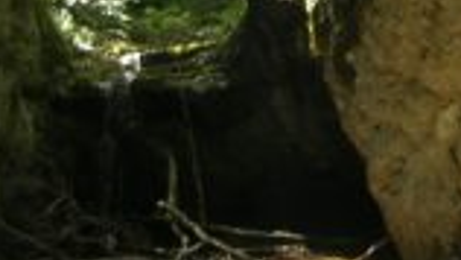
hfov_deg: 20.3
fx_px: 1284
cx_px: 309
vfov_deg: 10.8
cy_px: -222
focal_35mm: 105
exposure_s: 1/37.1
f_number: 2.9
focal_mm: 5.7
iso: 50
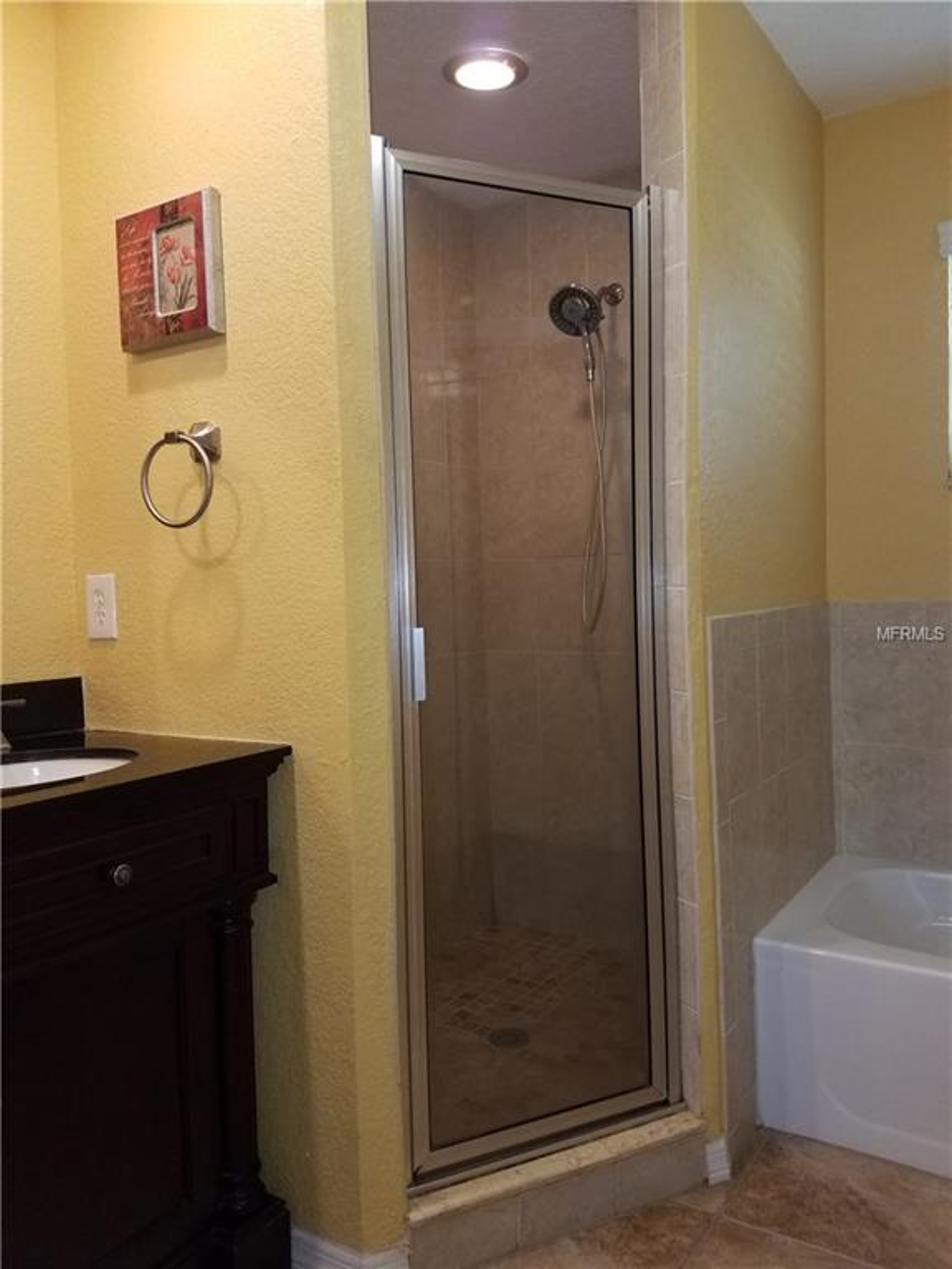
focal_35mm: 26
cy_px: 634
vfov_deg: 67.3
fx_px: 953
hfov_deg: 53.1
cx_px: 476
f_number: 1.7
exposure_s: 1/60
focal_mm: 4.2
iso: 125
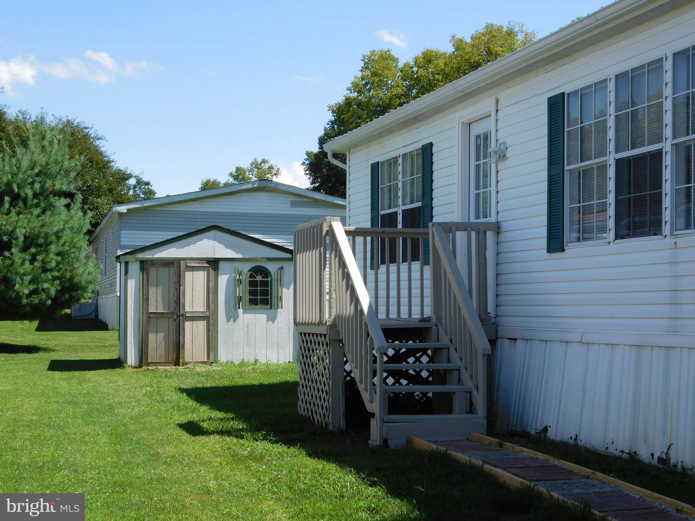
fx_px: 1185
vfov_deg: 24.8
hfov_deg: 32.7
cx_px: 348
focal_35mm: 59
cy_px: 260
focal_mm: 10.4
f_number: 4
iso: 125
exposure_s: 1/800
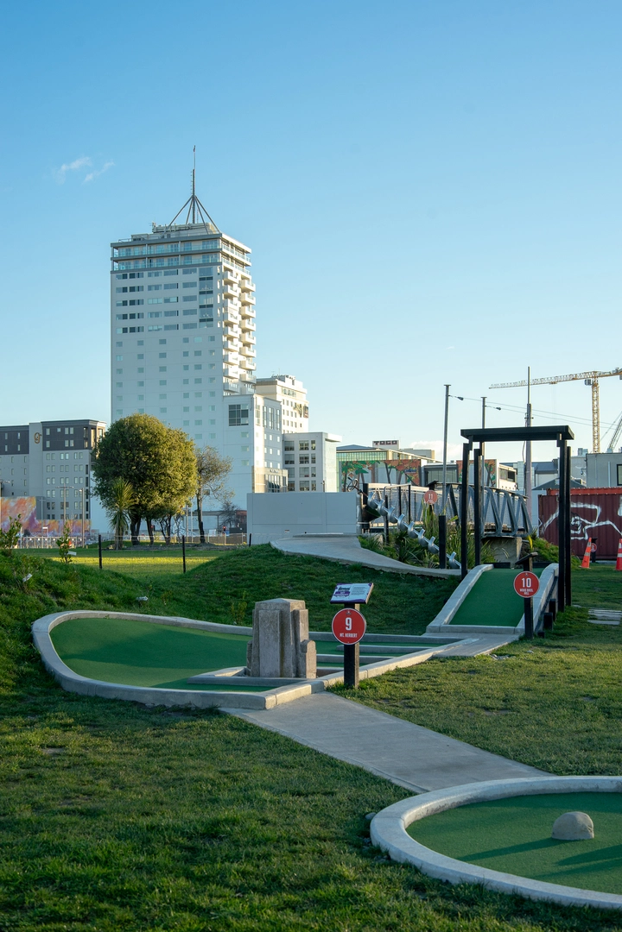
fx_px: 1296
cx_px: 311
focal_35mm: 50
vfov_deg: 39.6
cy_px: 466
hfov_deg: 27.0
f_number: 7.1
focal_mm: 50
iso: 160
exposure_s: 1/160
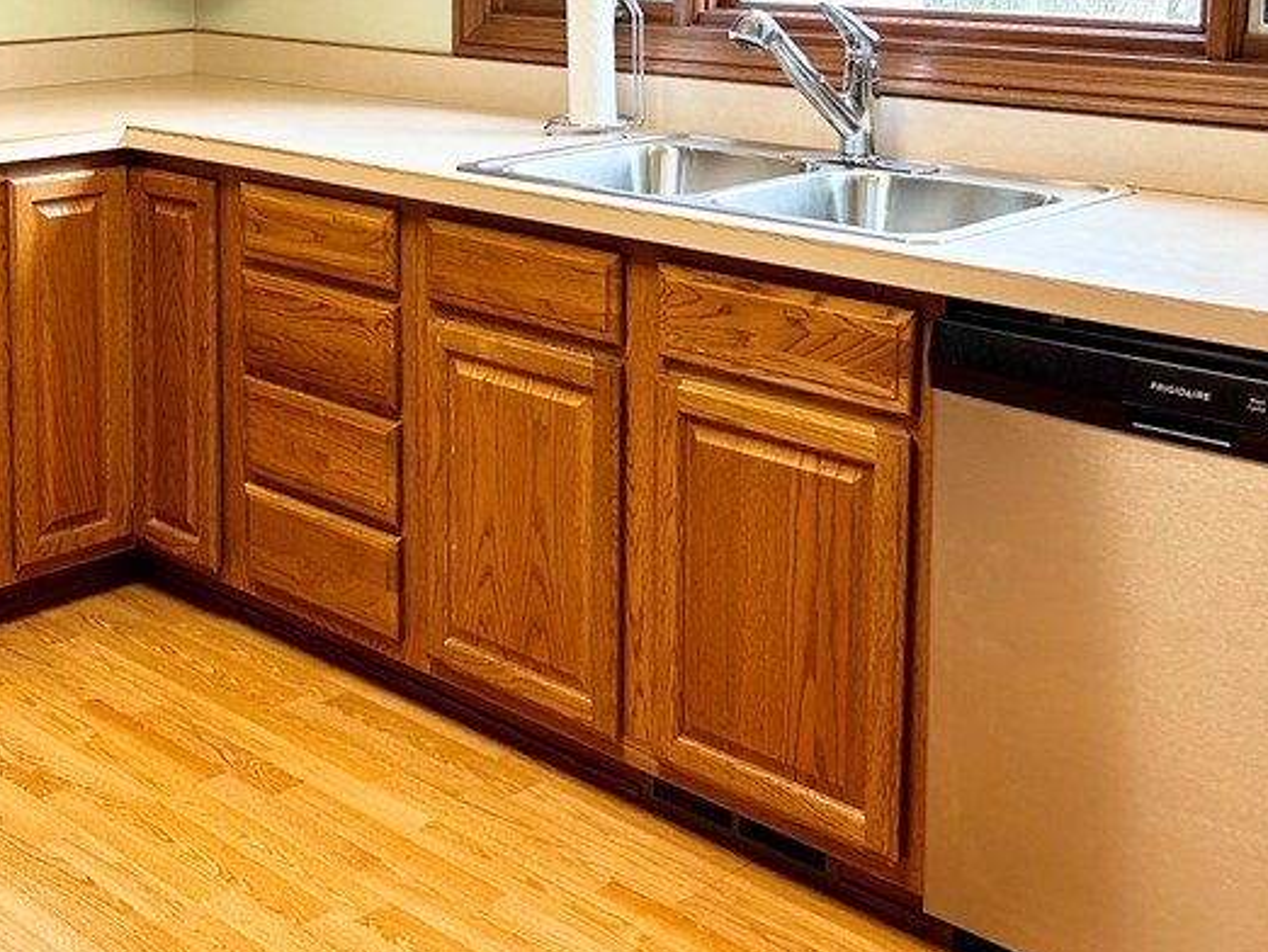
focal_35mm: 51
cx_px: 364
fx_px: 1869
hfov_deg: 36.8
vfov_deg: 27.6
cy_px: 112
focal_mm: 5.7
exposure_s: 1/120
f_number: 1.5
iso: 100
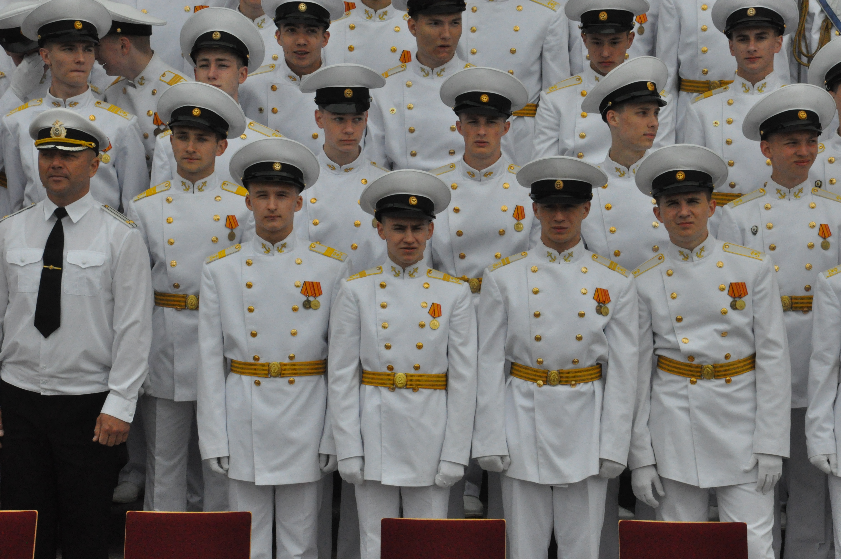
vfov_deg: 8.7
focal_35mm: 158
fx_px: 3675
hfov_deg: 13.1
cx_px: 420
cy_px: 280
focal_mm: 105
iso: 2500
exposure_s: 1/1600
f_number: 20
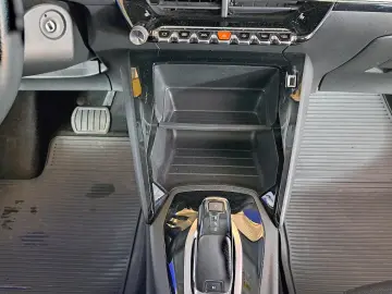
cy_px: 147
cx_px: 196
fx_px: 272
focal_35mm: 24
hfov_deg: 71.6
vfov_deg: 56.8
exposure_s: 1/13
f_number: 1.8
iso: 1600
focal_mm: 5.23
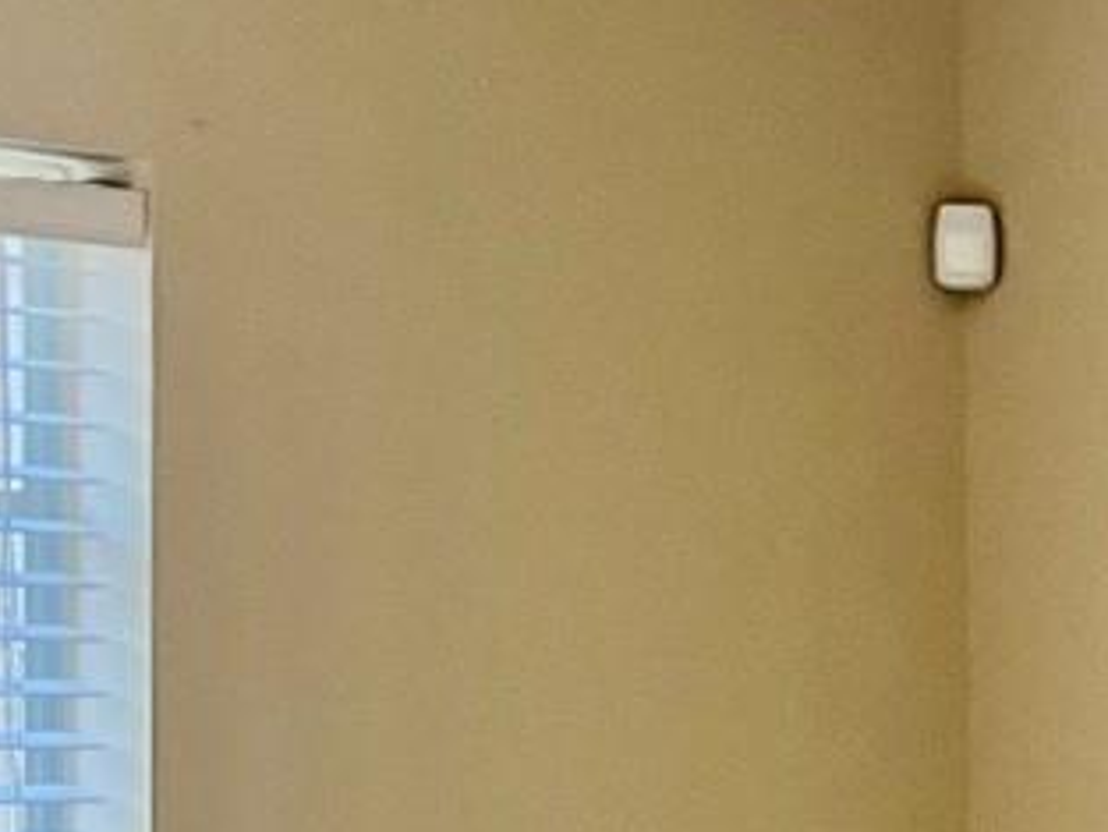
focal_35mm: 133
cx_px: 2078
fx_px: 4259
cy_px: 644
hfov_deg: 13.2
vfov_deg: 11.1
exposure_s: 1/60
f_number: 1.6
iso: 100
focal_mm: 5.1
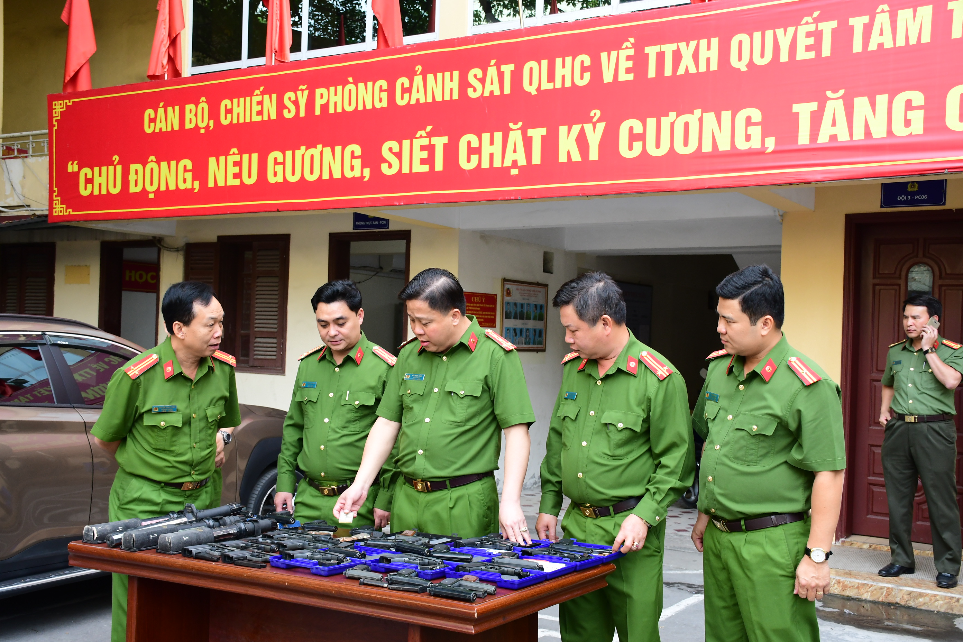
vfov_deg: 33.0
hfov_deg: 47.9
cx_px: 482
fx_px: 1083
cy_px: 321
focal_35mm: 40
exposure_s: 1/200
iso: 640
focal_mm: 27
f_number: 6.3
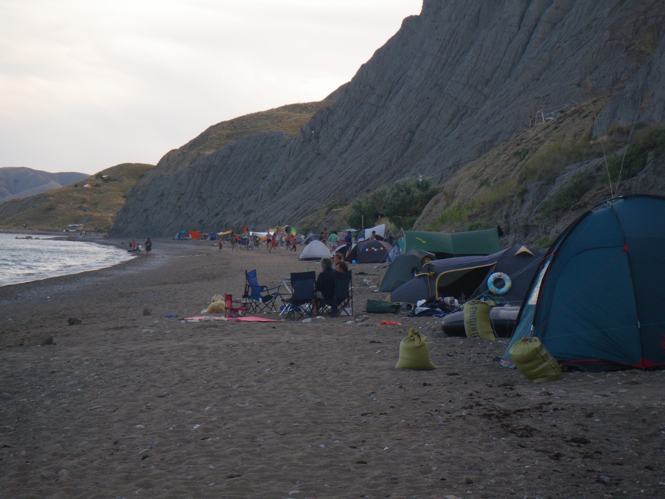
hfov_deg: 20.9
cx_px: 332
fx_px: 1806
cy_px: 250
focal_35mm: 94
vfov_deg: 15.7
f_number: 5
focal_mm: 16.7
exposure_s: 1/125
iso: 80
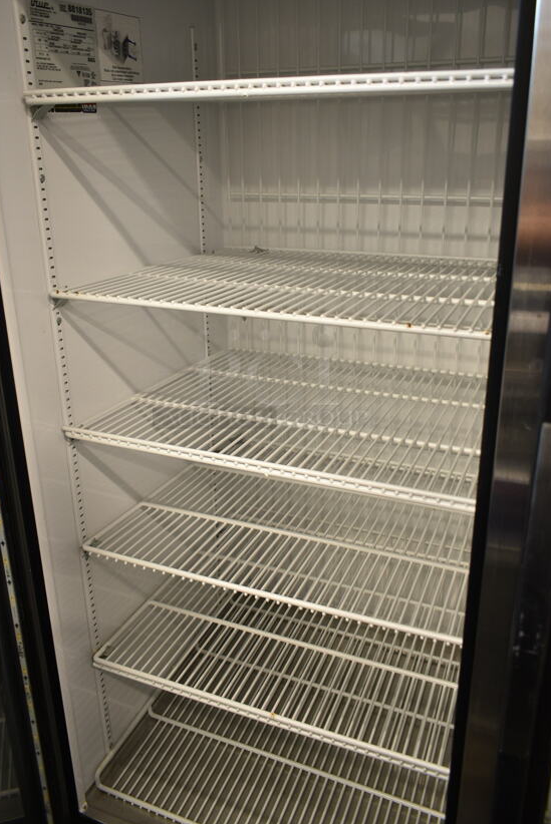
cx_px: 265
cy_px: 376
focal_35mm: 30
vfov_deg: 61.8
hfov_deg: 43.6
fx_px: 688
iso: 450
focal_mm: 18
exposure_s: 1/30
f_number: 3.5
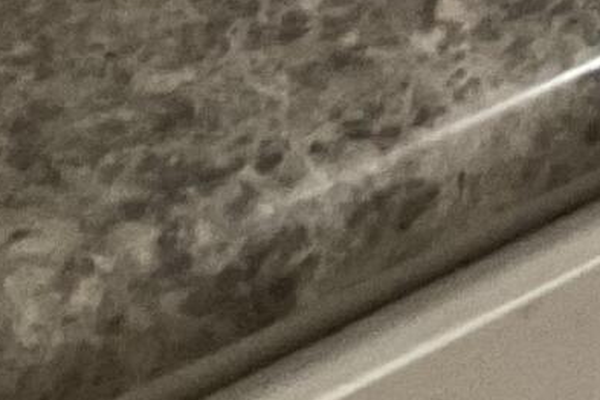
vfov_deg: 5.3
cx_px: 1499
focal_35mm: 230
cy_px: -1205
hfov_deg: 8.2
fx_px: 3833
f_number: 1.8
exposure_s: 1/60
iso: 250
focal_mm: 3
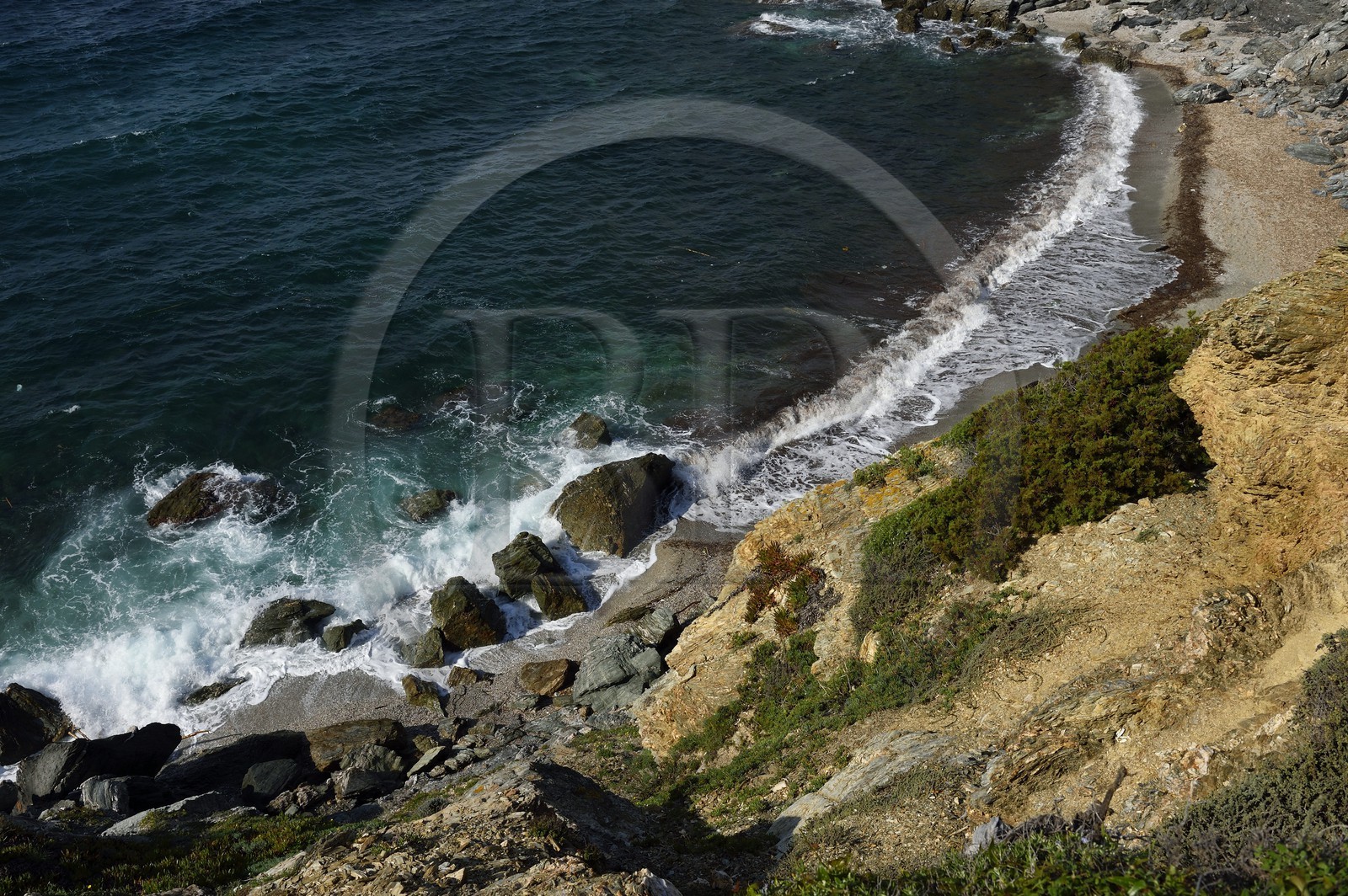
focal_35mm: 32
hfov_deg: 58.8
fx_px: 1197
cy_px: 448
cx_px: 674
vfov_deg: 41.0
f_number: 13
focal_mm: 32
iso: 320
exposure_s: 1/500
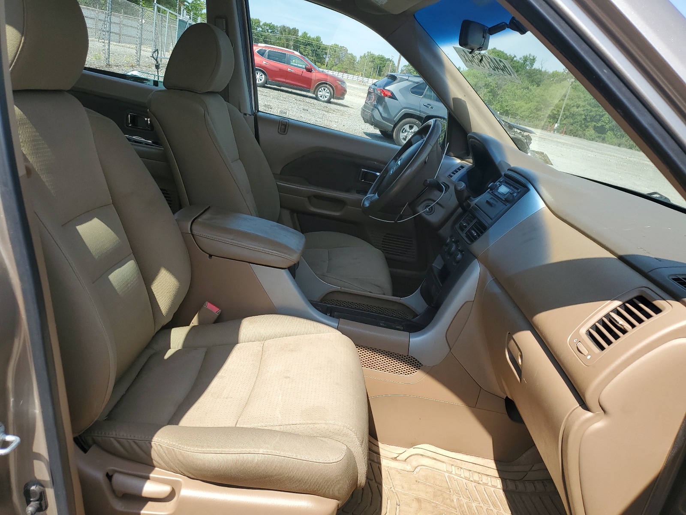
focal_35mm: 26
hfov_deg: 67.3
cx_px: 343
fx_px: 515
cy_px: 258
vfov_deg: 53.1
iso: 50
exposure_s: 1/1250
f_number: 1.5
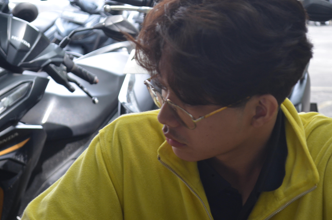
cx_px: 201
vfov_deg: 13.3
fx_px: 944
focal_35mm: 103
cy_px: 113
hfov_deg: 19.9
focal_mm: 55
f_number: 5.6
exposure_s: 1/100
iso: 400
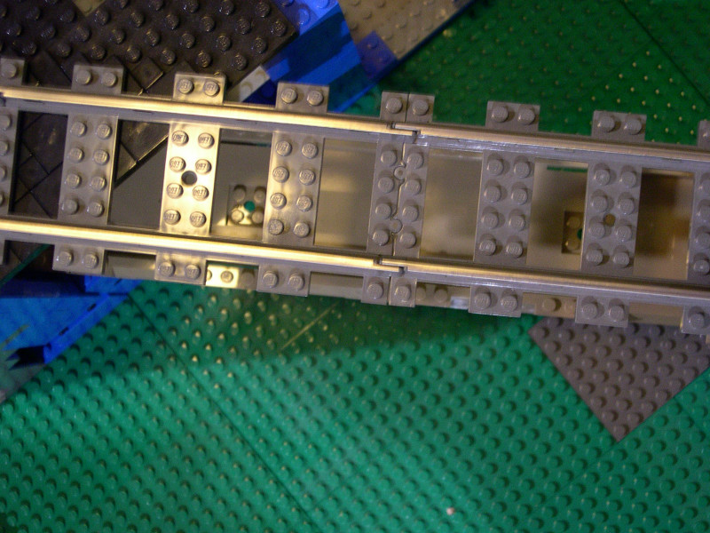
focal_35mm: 57
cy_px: 266
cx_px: 355
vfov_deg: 25.7
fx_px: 1169
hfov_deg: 33.8
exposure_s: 1/10.8
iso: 400
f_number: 3.4
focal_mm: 12.2
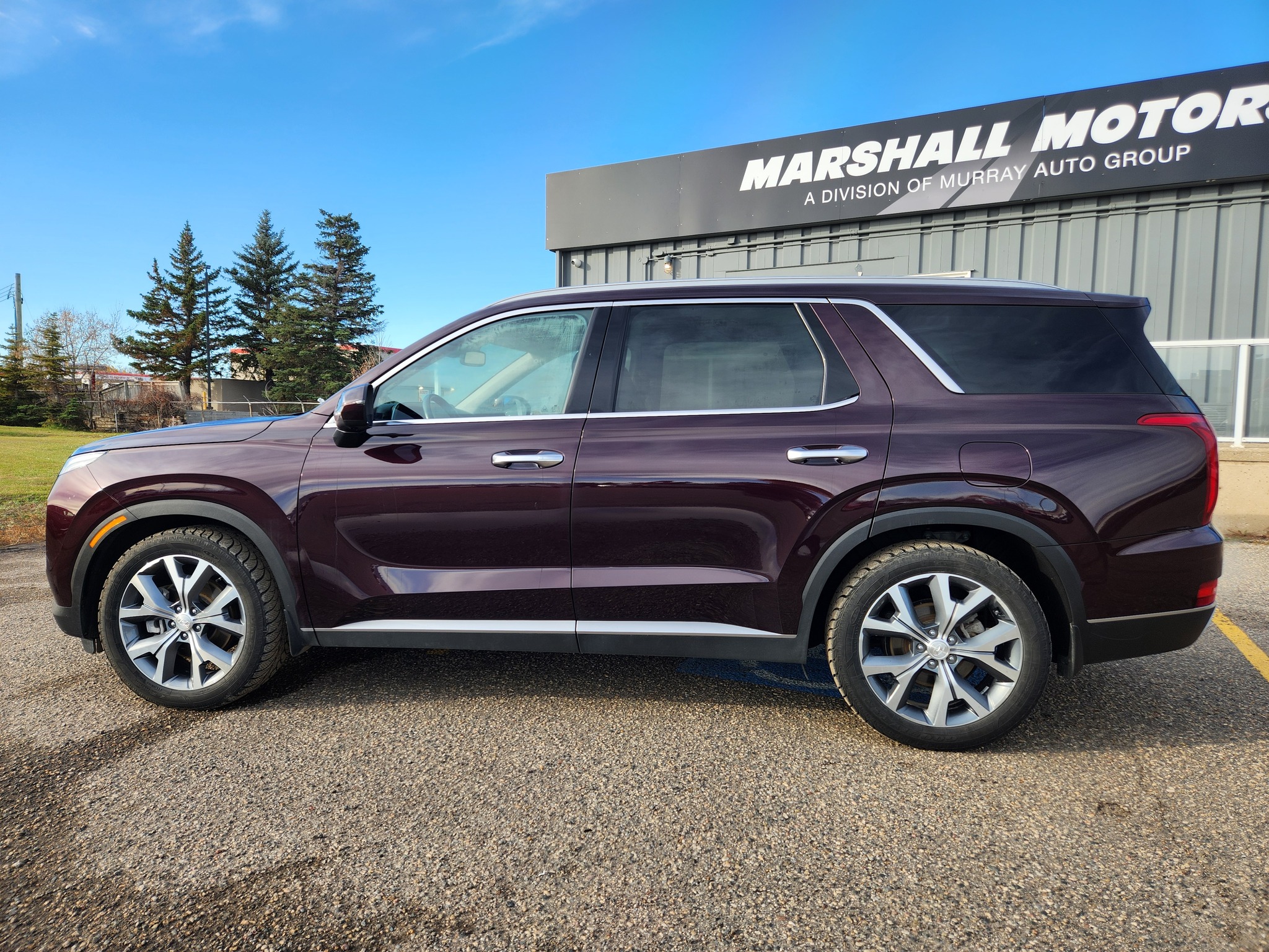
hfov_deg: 73.9
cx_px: 634
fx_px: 843
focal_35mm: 23
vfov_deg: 58.9
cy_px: 476
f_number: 1.8
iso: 20
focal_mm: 5.4
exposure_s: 1/393
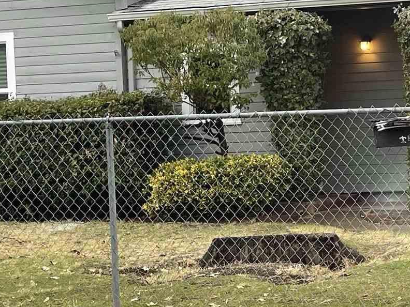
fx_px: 1149
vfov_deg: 15.2
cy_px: 135
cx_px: 481
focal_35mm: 97
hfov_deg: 19.2
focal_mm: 5.1
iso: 32
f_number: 1.6
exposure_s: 1/154
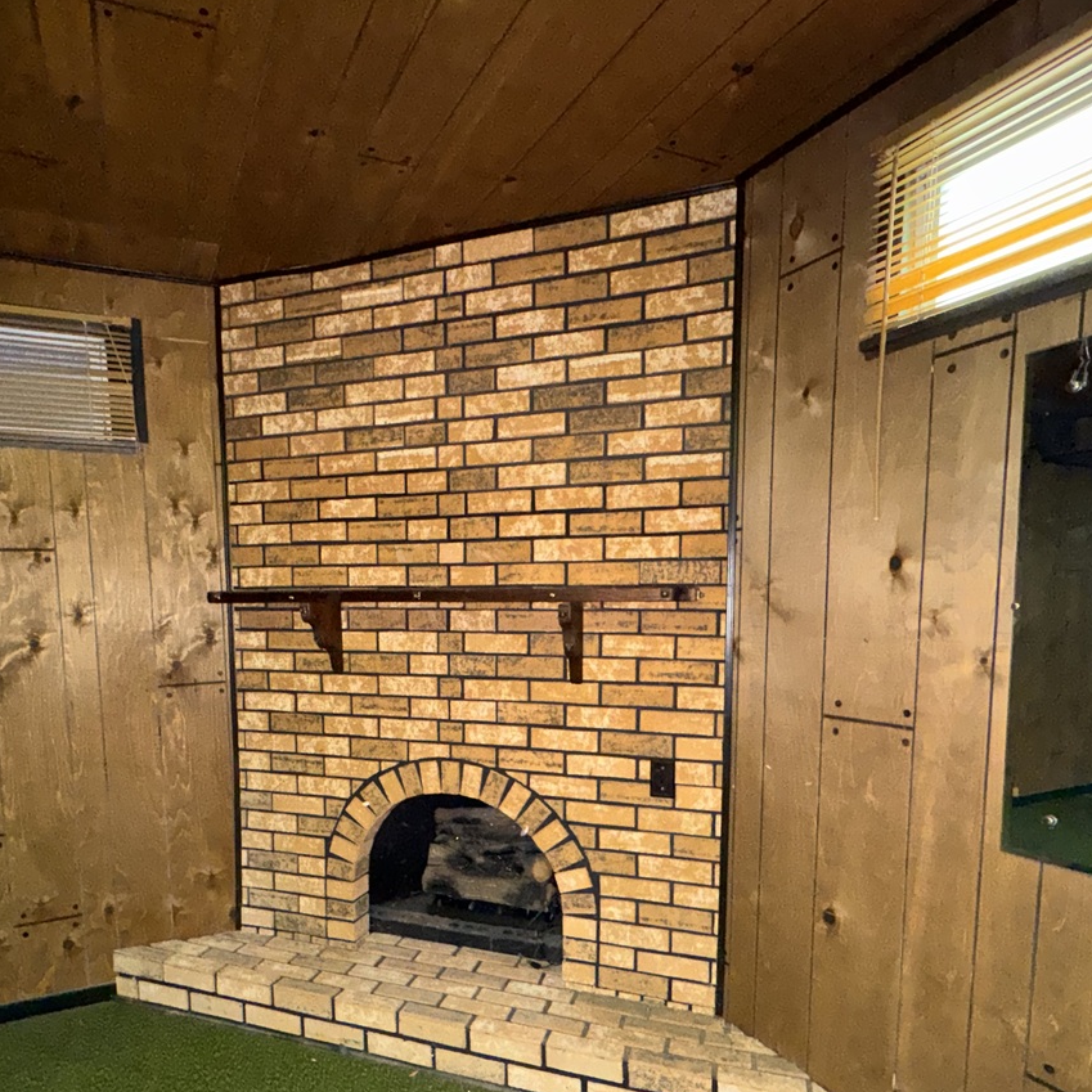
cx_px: 471
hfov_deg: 71.8
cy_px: 670
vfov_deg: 71.2
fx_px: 749
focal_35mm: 21
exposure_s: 1/24
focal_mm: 2.22
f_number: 2.2
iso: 640
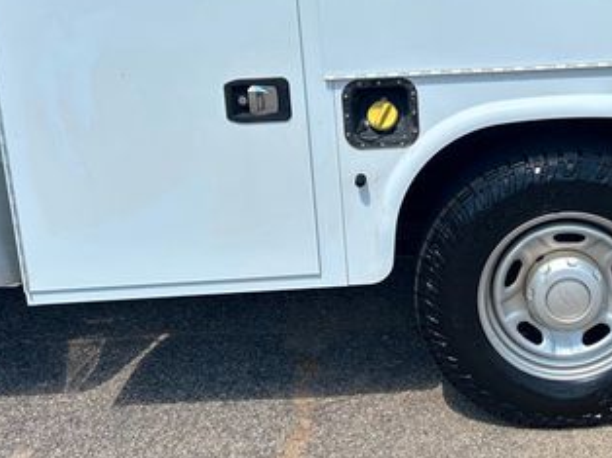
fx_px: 936
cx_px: 474
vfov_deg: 26.8
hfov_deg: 35.2
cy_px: 68
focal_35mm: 53
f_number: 1.5
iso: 50
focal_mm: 5.7
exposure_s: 1/4274
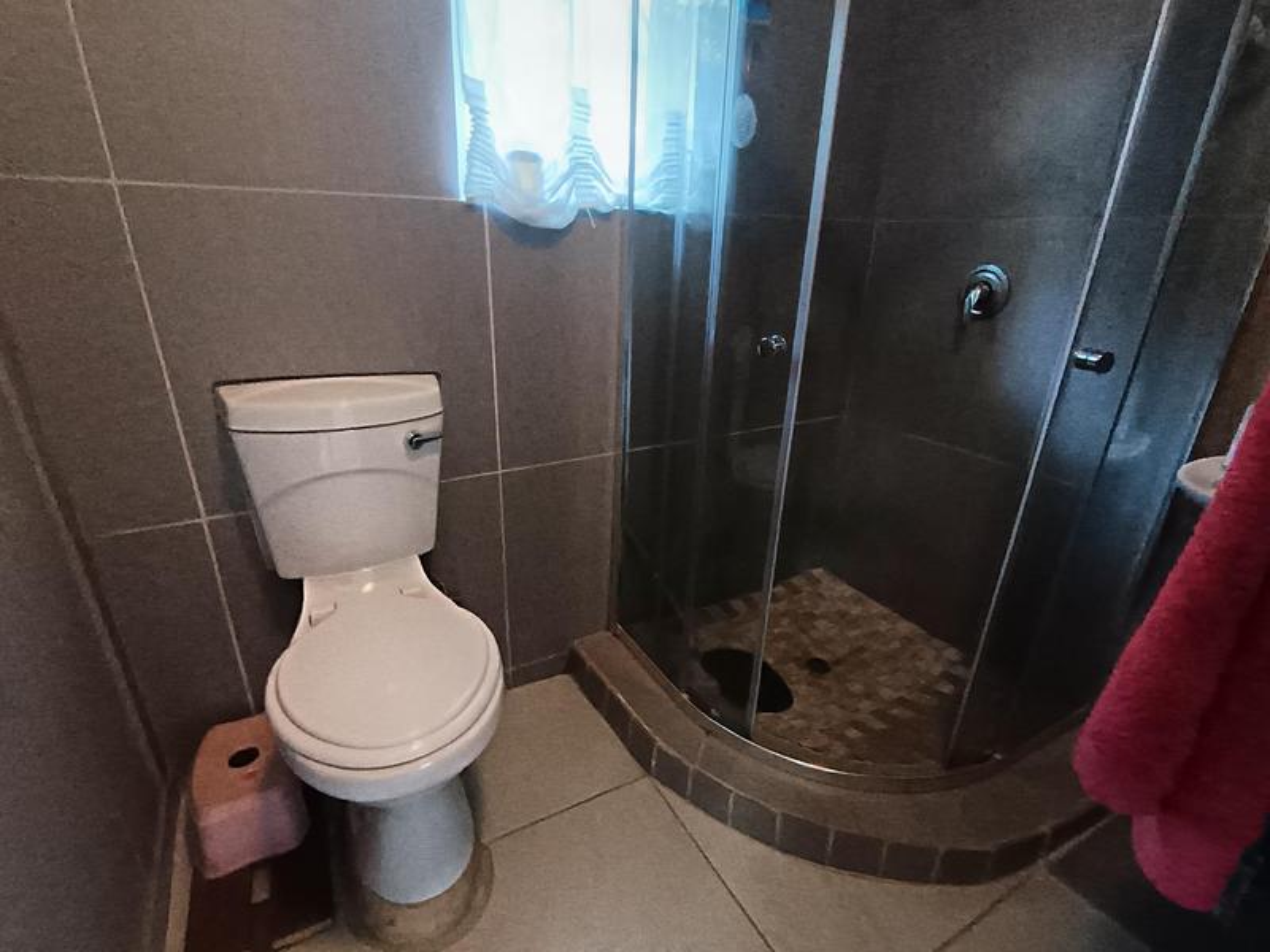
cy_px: 476
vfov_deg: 74.7
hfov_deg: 91.0
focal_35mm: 17
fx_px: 624
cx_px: 635
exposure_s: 1/25
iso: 1232
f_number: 2.2
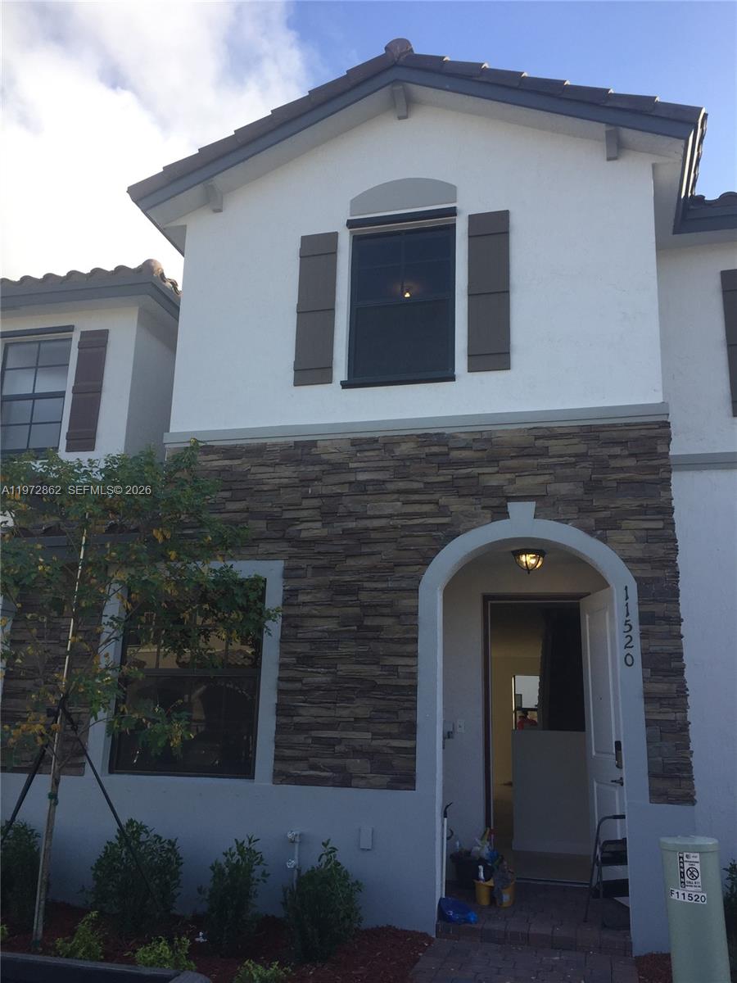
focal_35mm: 29
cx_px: 368
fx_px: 823
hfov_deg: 48.2
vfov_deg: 61.7
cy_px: 492
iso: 32
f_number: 2.2
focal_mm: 4.15
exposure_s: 1/659
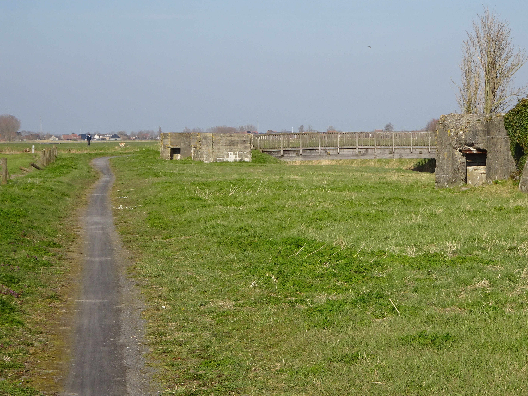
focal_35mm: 104
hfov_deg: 18.9
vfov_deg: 14.2
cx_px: 342
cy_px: 223
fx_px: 1586
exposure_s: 1/500
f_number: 5
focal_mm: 12.87
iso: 80
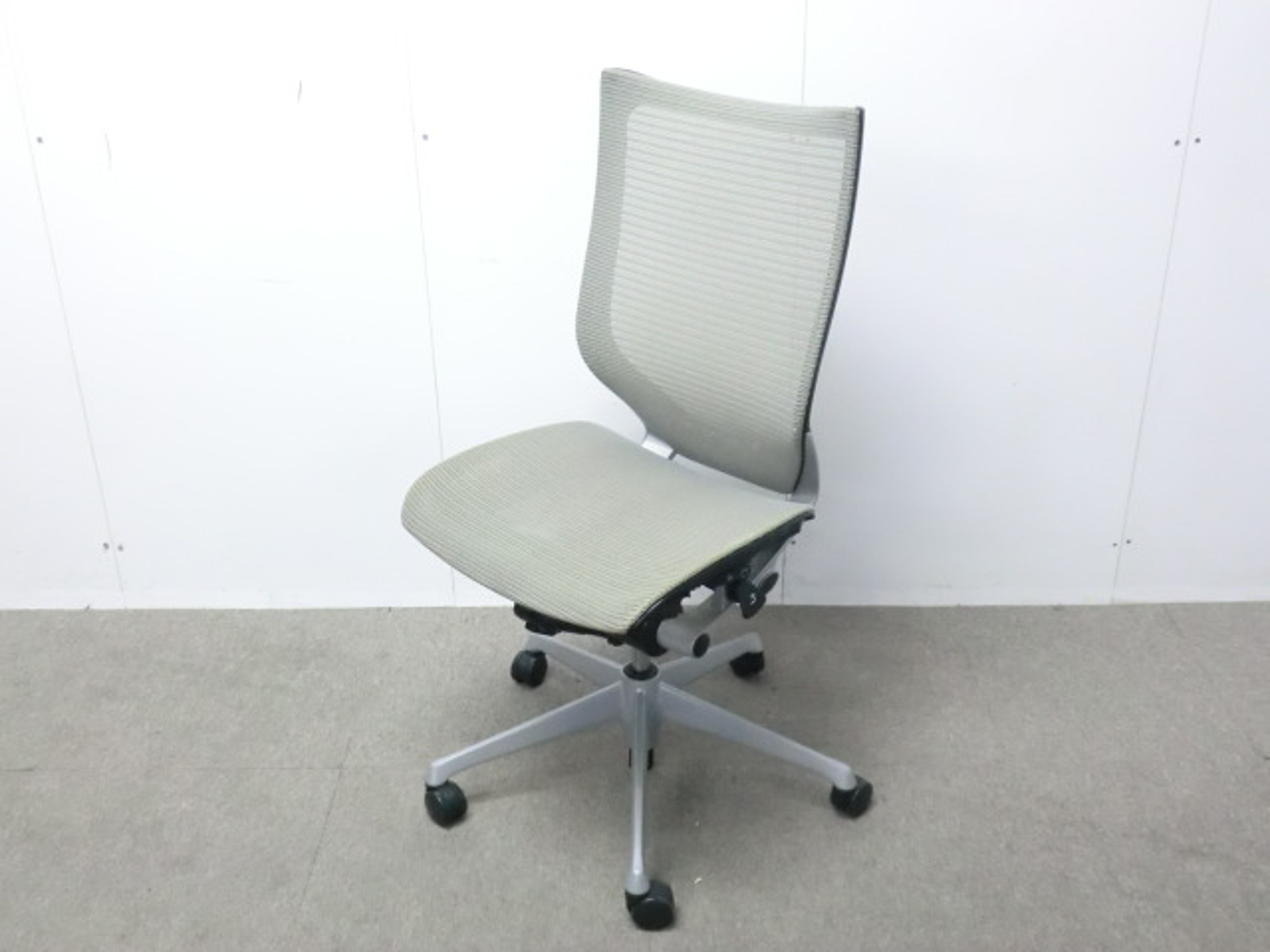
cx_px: 635
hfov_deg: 49.0
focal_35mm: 38
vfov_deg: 37.7
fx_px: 1394
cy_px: 476
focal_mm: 6.9
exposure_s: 1/30
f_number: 3.9
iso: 800
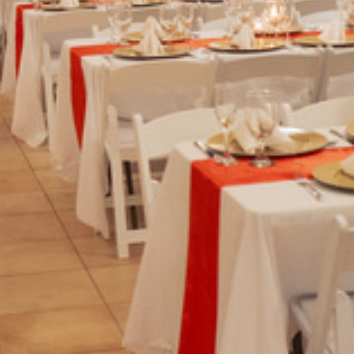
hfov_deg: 17.1
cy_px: -2
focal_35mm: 101
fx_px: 1169
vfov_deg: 16.8
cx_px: 92
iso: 4000
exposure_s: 1/160
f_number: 3.5
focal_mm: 31
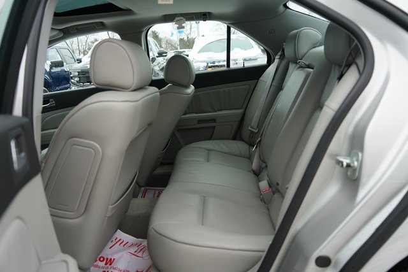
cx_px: 204
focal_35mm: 30
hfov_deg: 61.9
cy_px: 136
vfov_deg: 43.6
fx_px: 340
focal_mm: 30
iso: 125
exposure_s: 1/160
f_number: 4
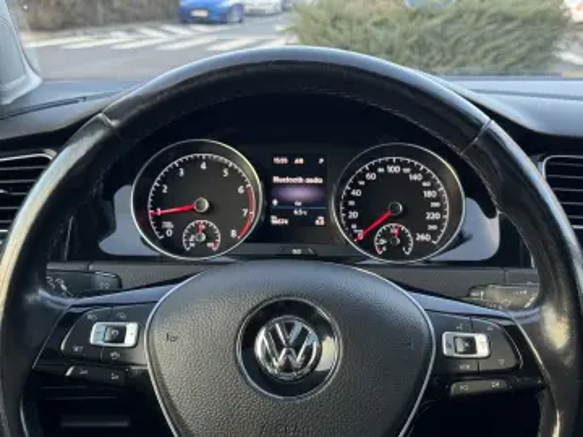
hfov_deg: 39.7
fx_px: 808
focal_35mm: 48
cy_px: 218
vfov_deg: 30.3
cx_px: 292
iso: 80
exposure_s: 1/47
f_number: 1.78
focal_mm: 6.76
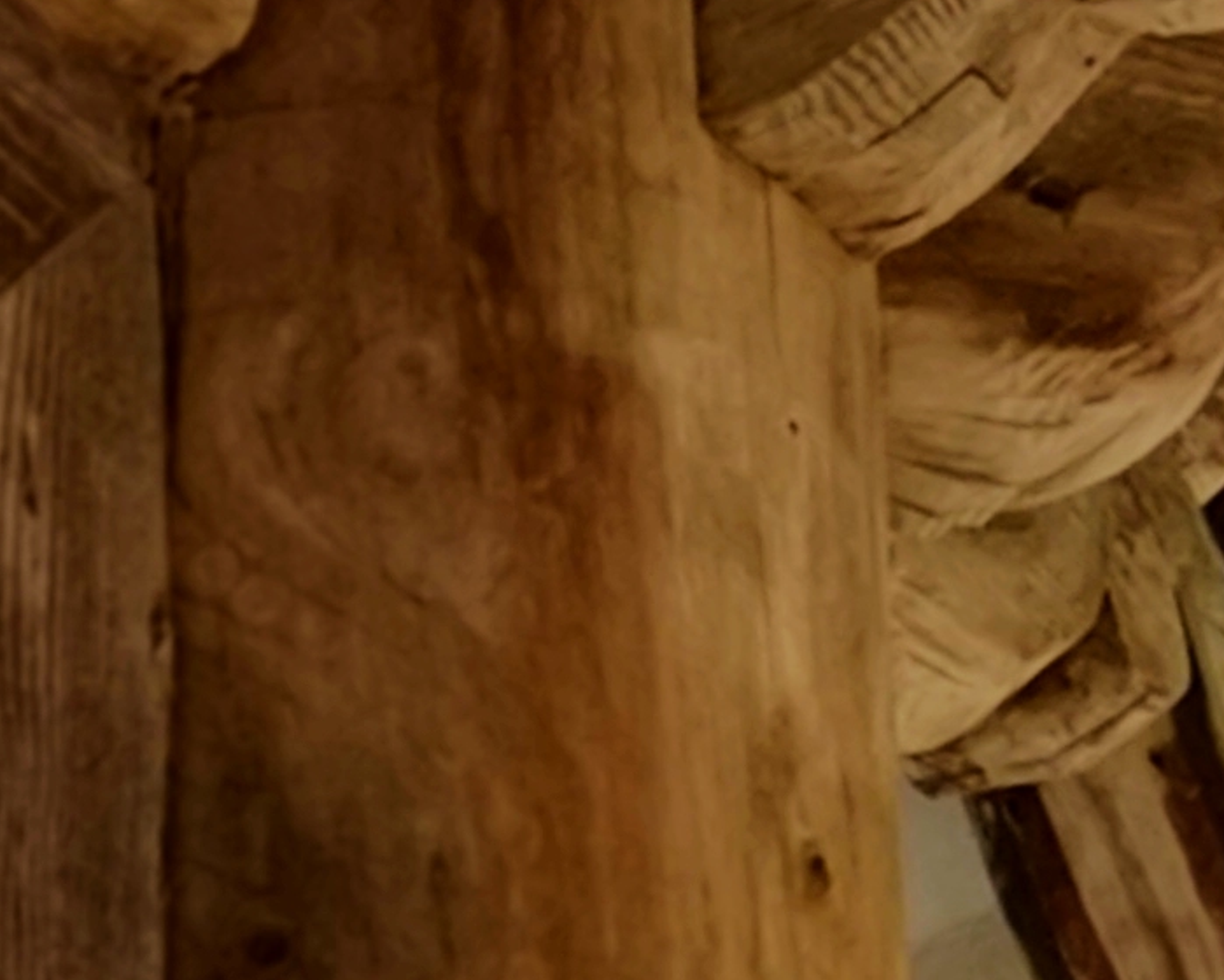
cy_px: -1426
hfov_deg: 6.1
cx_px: 3124
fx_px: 10838
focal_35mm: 299
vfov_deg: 5.0
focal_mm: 3.95
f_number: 4
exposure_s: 1/1634
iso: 50
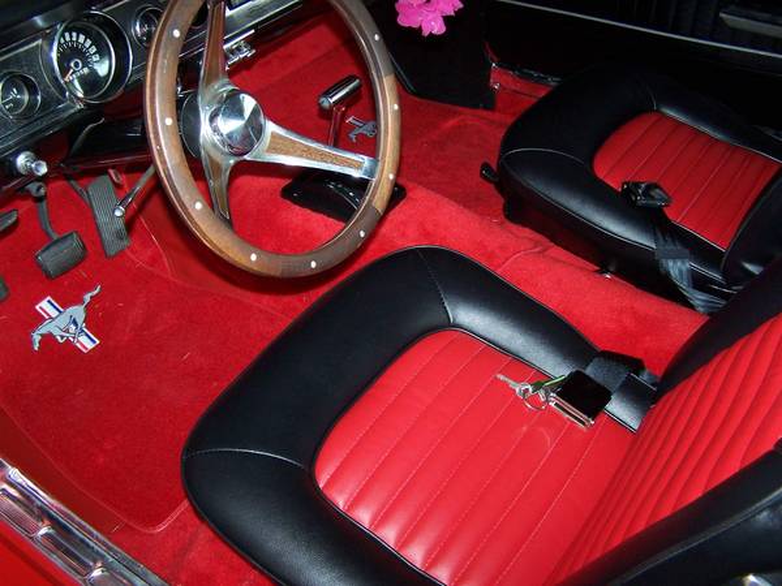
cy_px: 293
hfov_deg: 49.0
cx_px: 391
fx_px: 858
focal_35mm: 38
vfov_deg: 37.7
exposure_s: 1/60
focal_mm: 6.3
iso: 140
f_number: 2.8
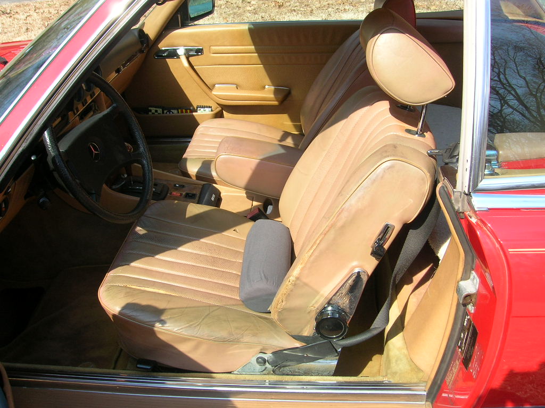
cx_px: 272
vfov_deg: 41.8
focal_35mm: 34
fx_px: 535
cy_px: 204
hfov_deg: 54.0
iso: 50
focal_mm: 5.7
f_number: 4.9
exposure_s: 1/140
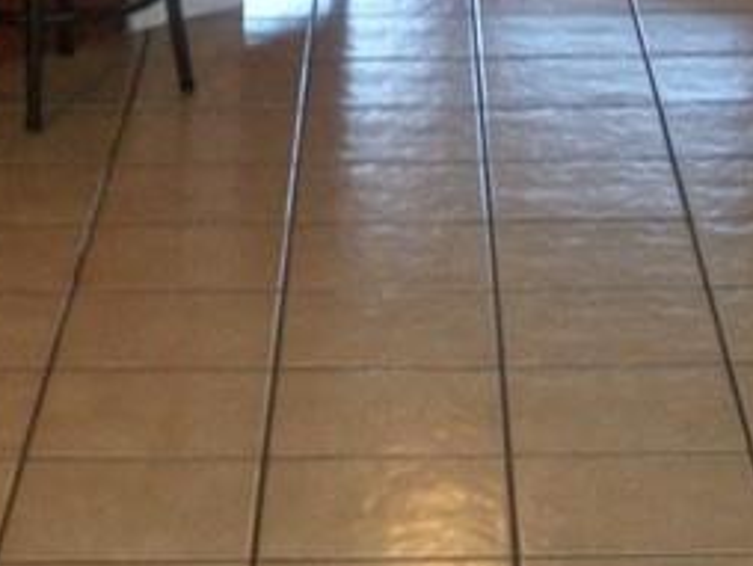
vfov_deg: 10.4
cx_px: 193
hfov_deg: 13.9
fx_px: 3070
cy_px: -3
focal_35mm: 141
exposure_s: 1/30
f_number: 3.1
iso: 320
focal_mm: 6.3
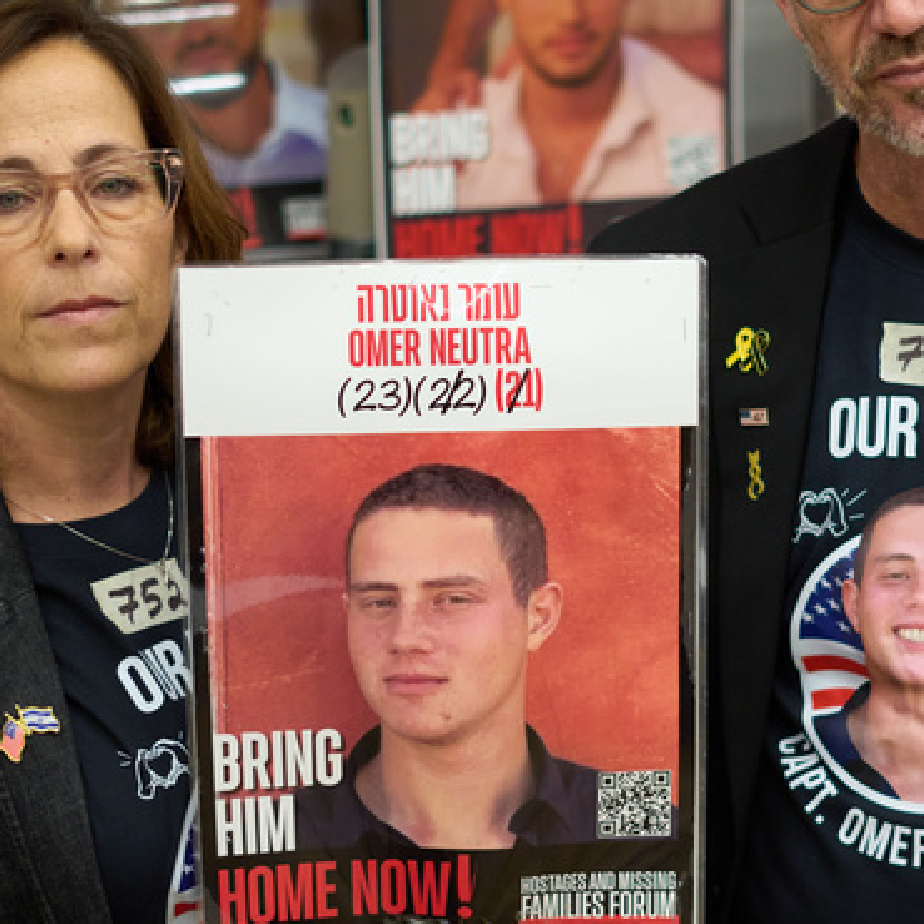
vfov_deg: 14.8
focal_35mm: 118
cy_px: 530
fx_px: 3564
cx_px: 636
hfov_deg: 14.7
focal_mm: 50
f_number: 1.8
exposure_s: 1/500
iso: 640
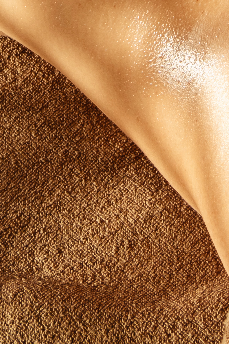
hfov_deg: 9.0
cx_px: 194
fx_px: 1450
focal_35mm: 152
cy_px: -284
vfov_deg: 12.3
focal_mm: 26.4
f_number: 6.4
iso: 200
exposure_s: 1/60
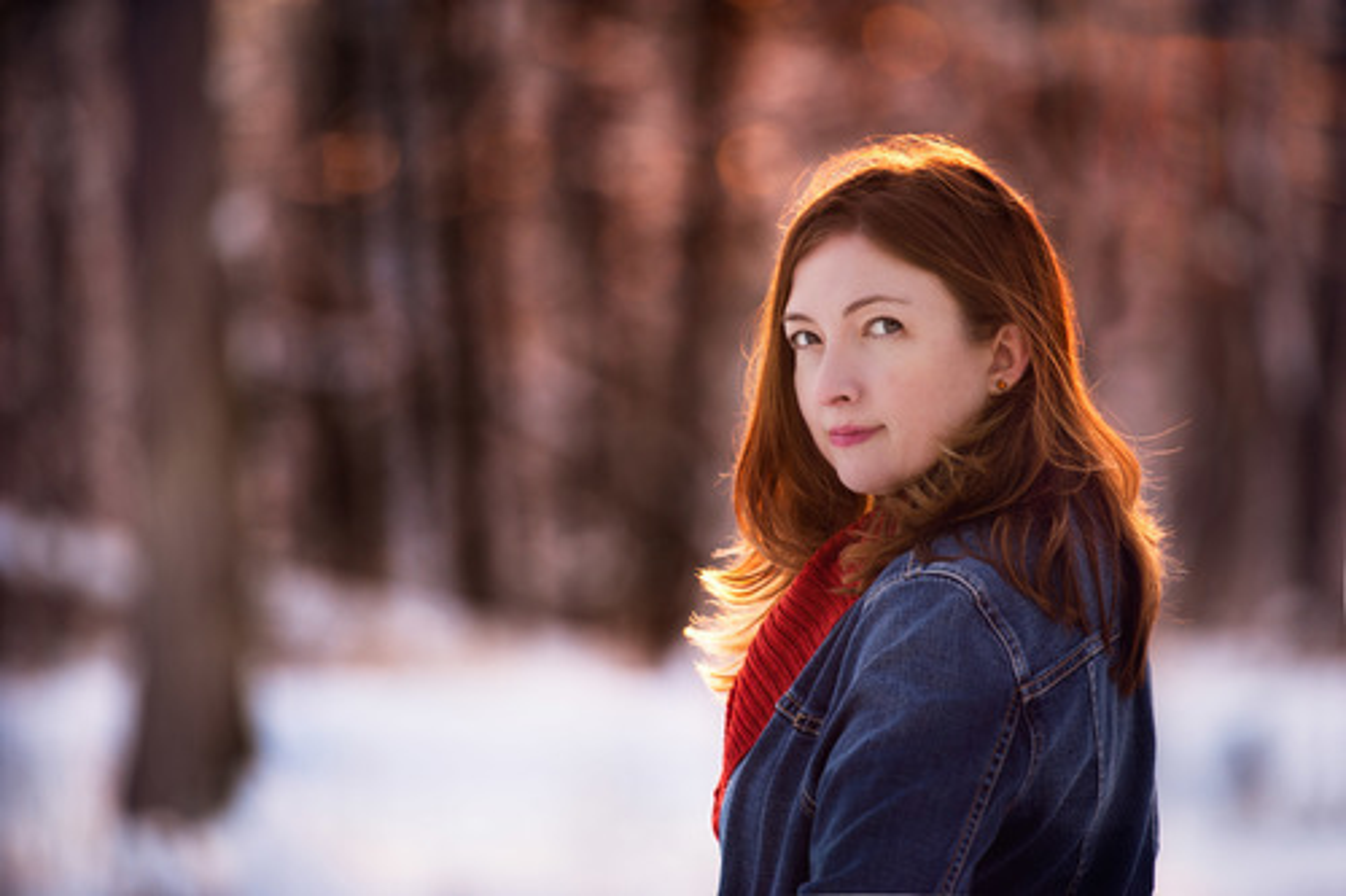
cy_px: 448
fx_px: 7475
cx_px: 673
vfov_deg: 6.9
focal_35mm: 200
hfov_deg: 10.3
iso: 200
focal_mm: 200
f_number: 2.8
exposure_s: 1/400
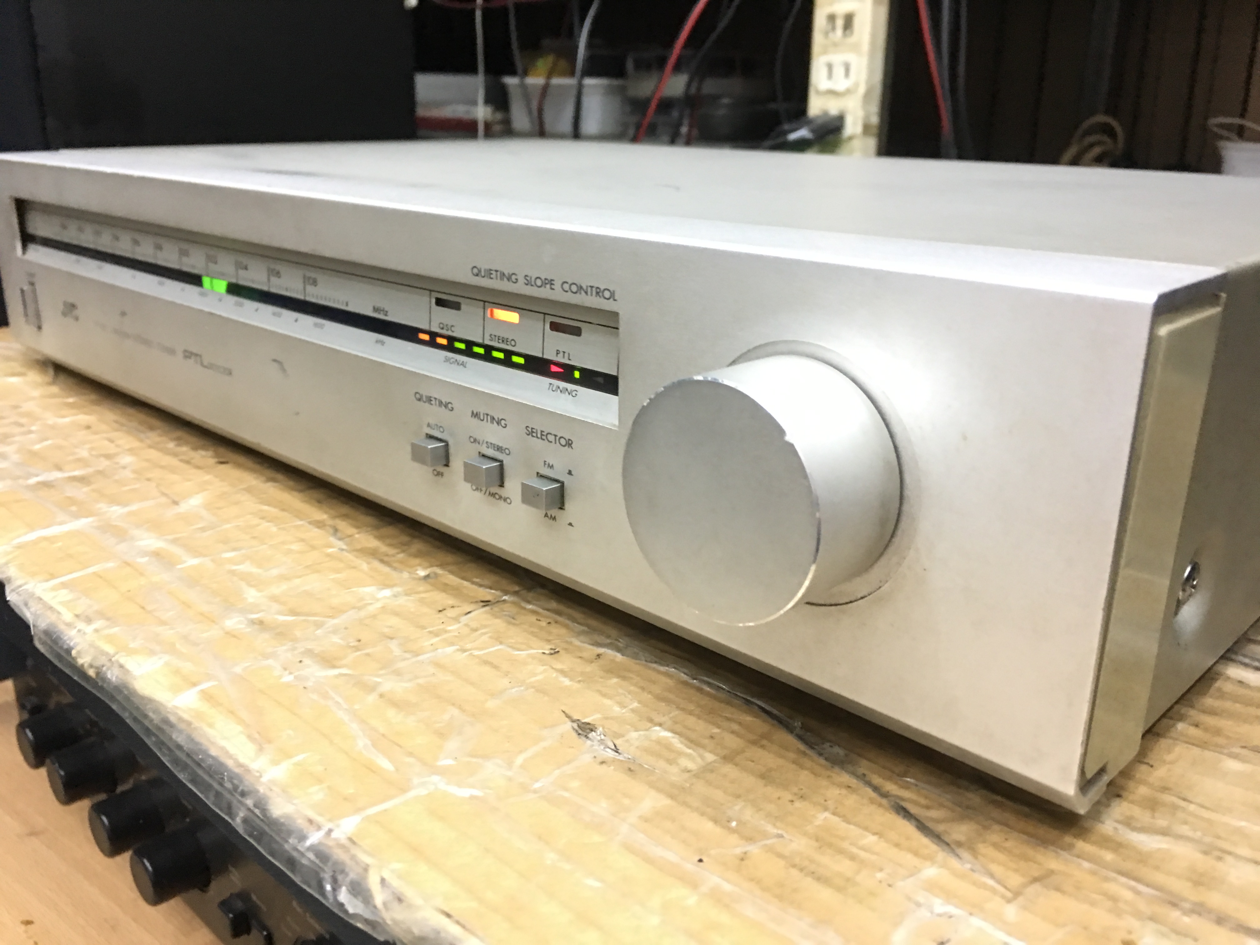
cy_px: 472
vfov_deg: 48.2
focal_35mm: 29
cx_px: 630
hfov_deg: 61.7
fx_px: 1056
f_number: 2.2
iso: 80
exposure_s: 1/10
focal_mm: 4.15
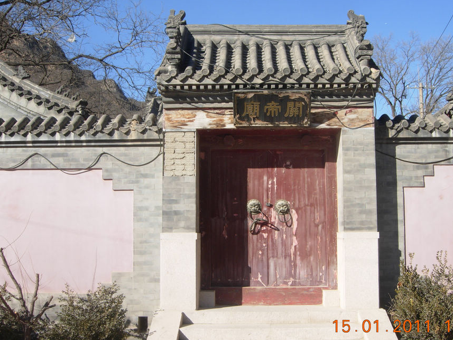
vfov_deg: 34.4
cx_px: 251
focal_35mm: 42
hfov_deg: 44.7
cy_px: 170
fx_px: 550
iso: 50
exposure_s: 1/287
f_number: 5.4
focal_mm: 7.5
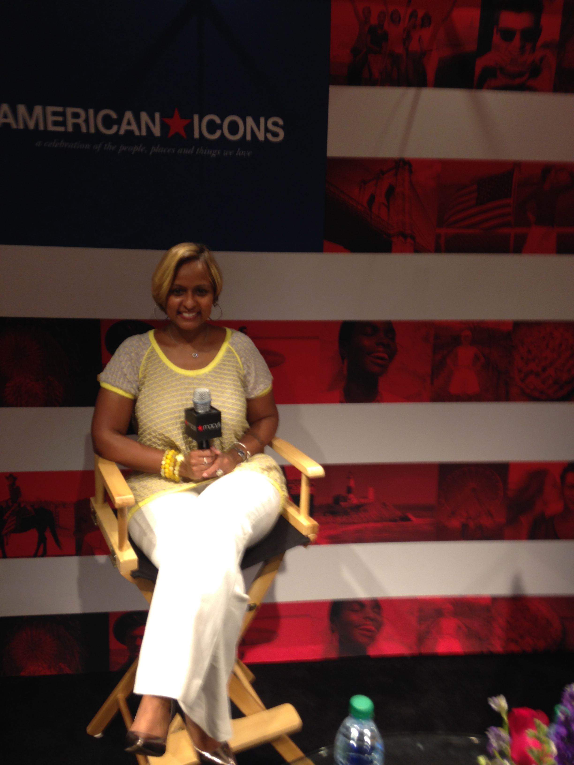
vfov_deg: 55.4
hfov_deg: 42.9
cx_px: 287
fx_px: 730
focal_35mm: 33
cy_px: 382
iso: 64
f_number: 2.4
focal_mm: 4.12
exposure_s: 1/20
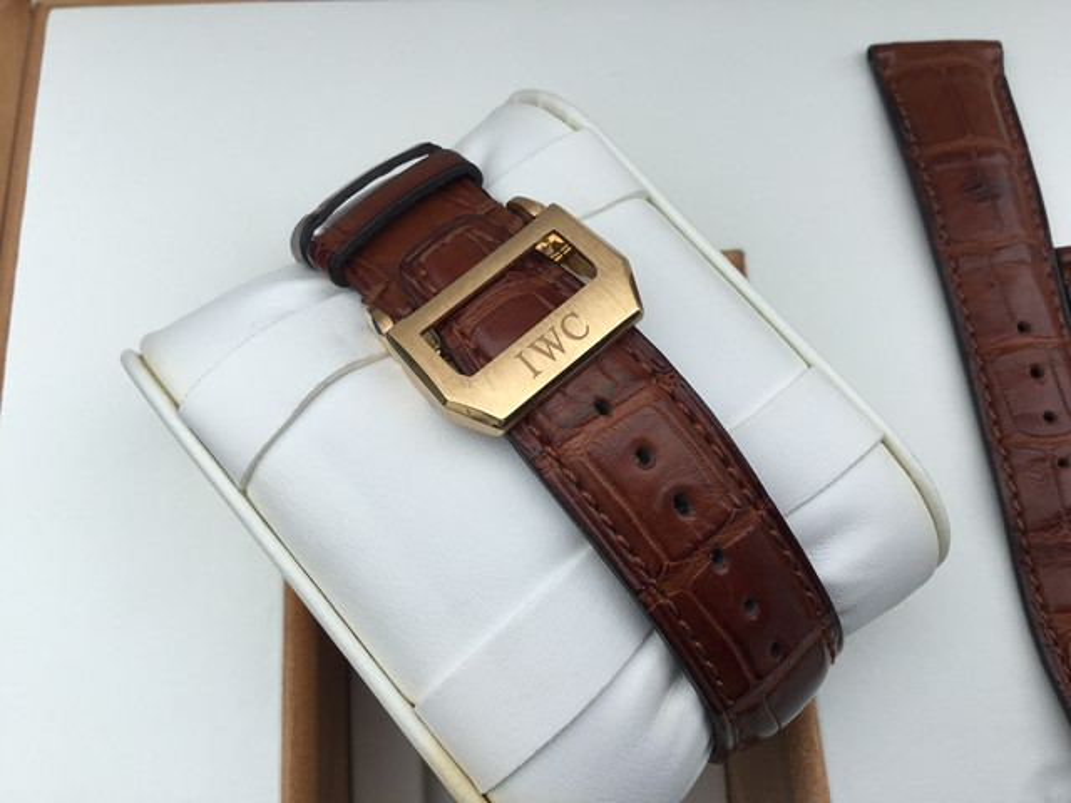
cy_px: 402
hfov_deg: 58.4
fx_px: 959
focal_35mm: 31
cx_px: 536
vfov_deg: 45.4
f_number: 2.4
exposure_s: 1/353
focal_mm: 3.3
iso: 25
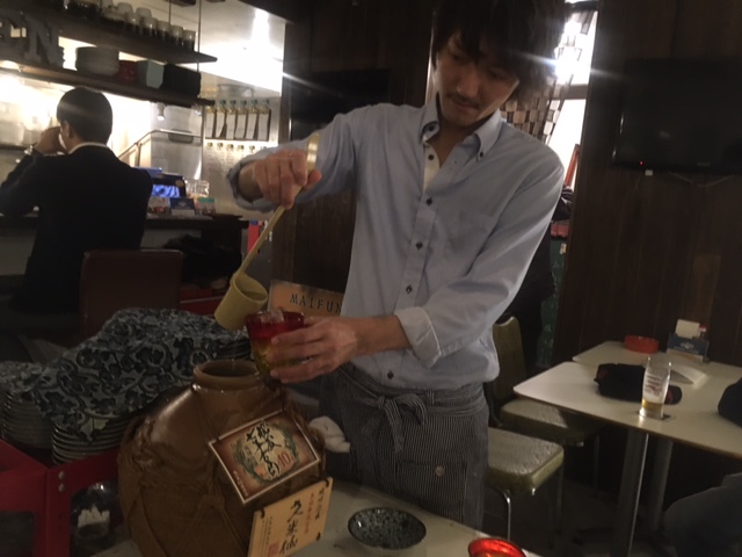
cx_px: 371
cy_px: 278
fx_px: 622
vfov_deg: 48.2
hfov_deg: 61.7
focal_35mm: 29
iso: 400
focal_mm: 4.15
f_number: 2.2
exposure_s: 1/15
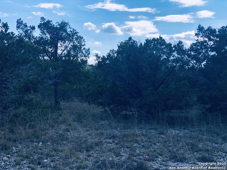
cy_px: 85
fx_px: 341
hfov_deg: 36.8
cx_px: 114
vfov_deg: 28.0
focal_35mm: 52
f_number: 2.4
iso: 16
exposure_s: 1/979
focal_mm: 6
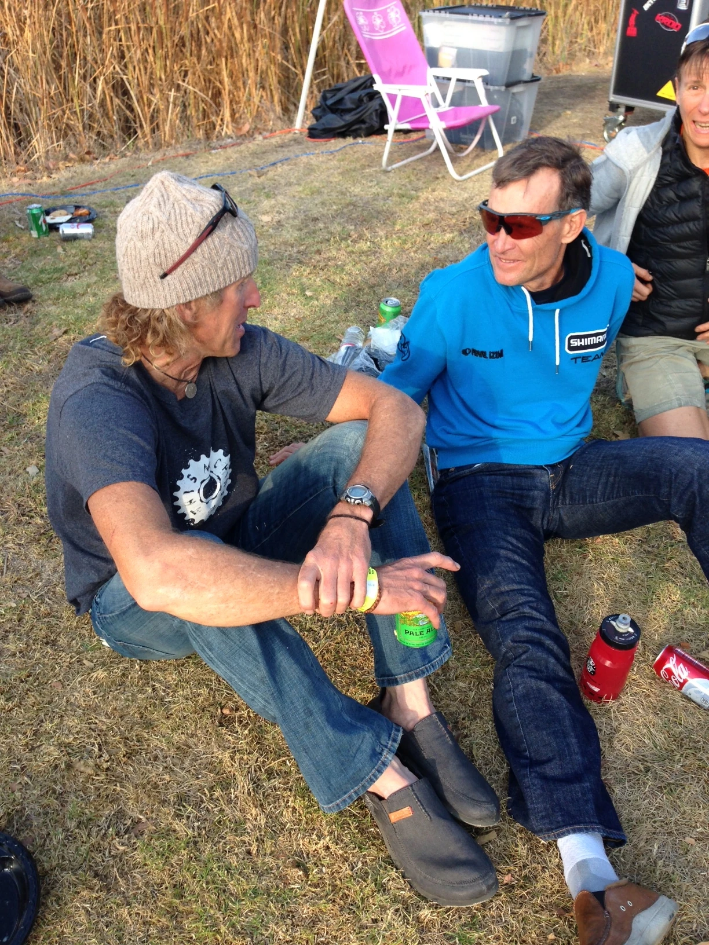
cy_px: 472
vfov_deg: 55.4
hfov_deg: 42.9
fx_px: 901
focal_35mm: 33
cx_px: 354
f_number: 2.4
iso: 50
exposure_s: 1/246
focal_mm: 4.12
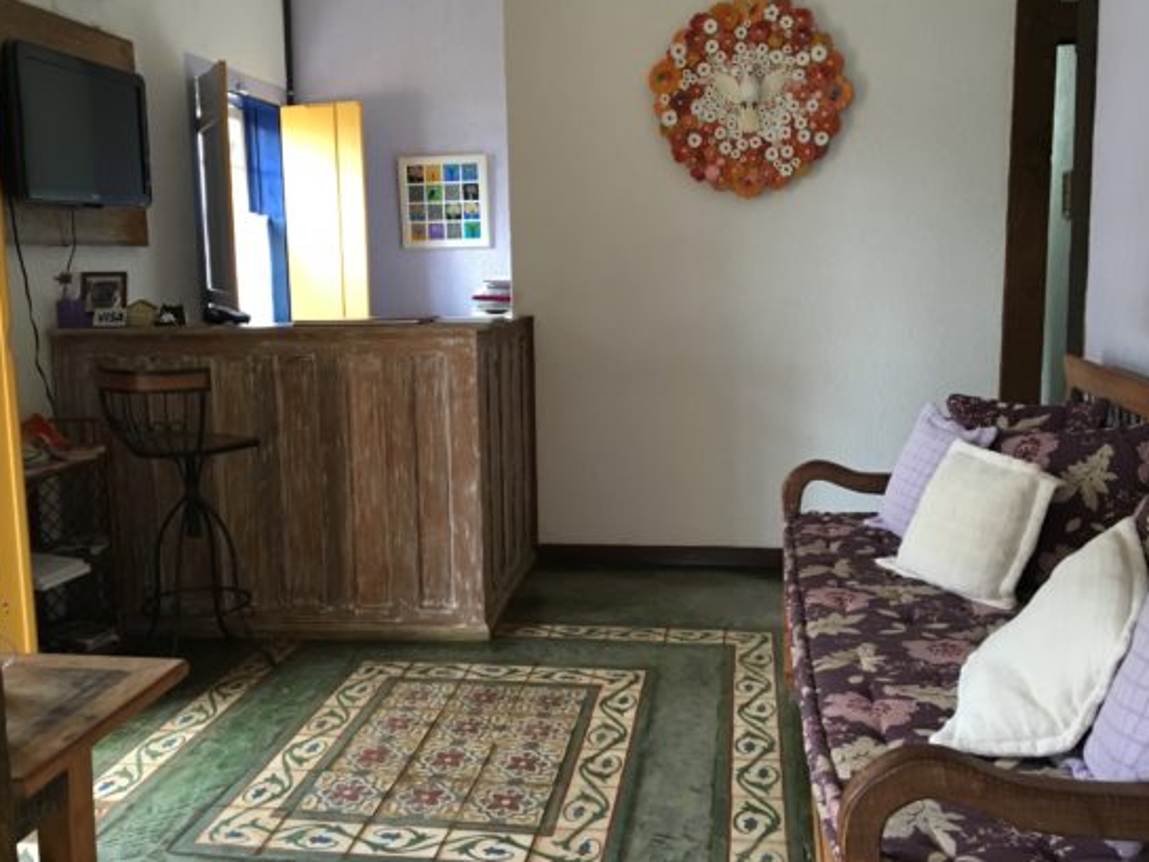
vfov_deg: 42.9
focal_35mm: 33
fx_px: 1096
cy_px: 397
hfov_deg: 55.3
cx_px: 578
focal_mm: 4.15
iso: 125
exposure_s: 1/30
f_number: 2.2
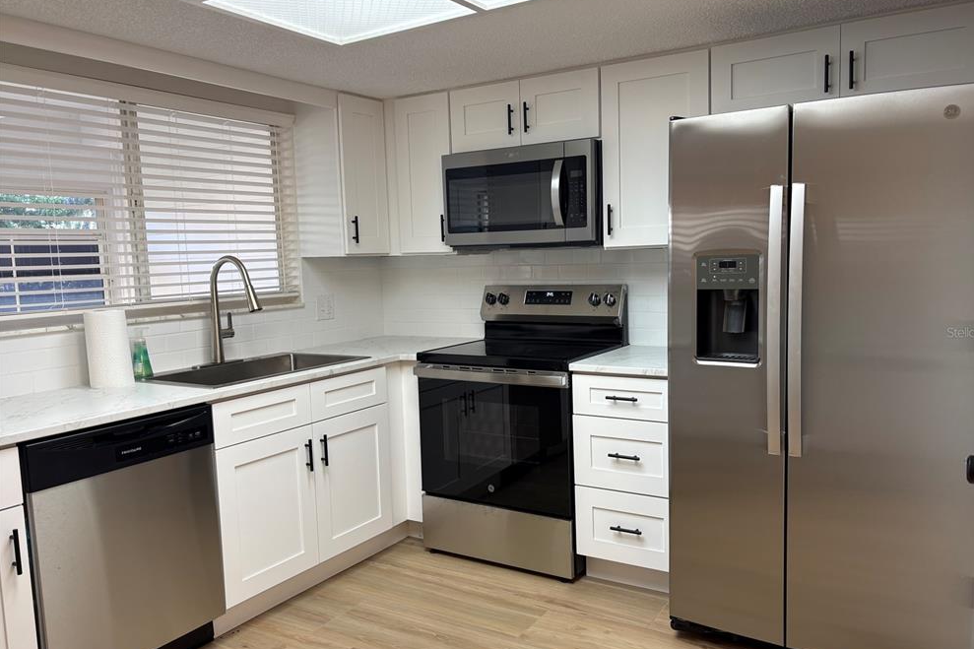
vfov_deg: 46.4
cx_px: 502
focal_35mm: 28
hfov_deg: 65.5
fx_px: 757
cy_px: 332
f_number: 1.6
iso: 64
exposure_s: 1/60
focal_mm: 5.96
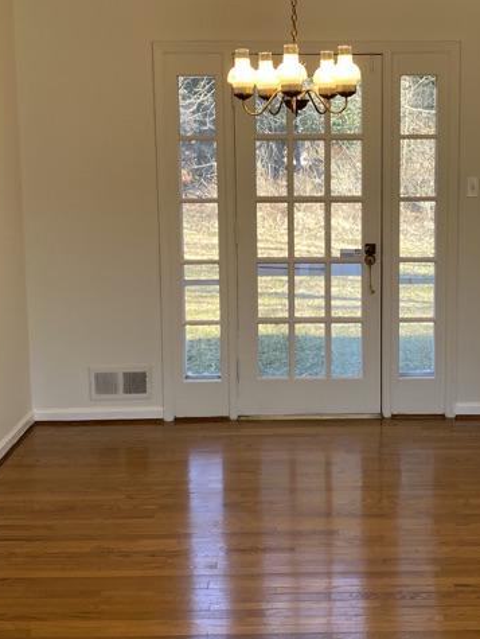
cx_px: 348
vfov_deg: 34.3
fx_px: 1034
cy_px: 276
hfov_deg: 25.9
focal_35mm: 56
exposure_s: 1/122
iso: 50
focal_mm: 4.25
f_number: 1.8
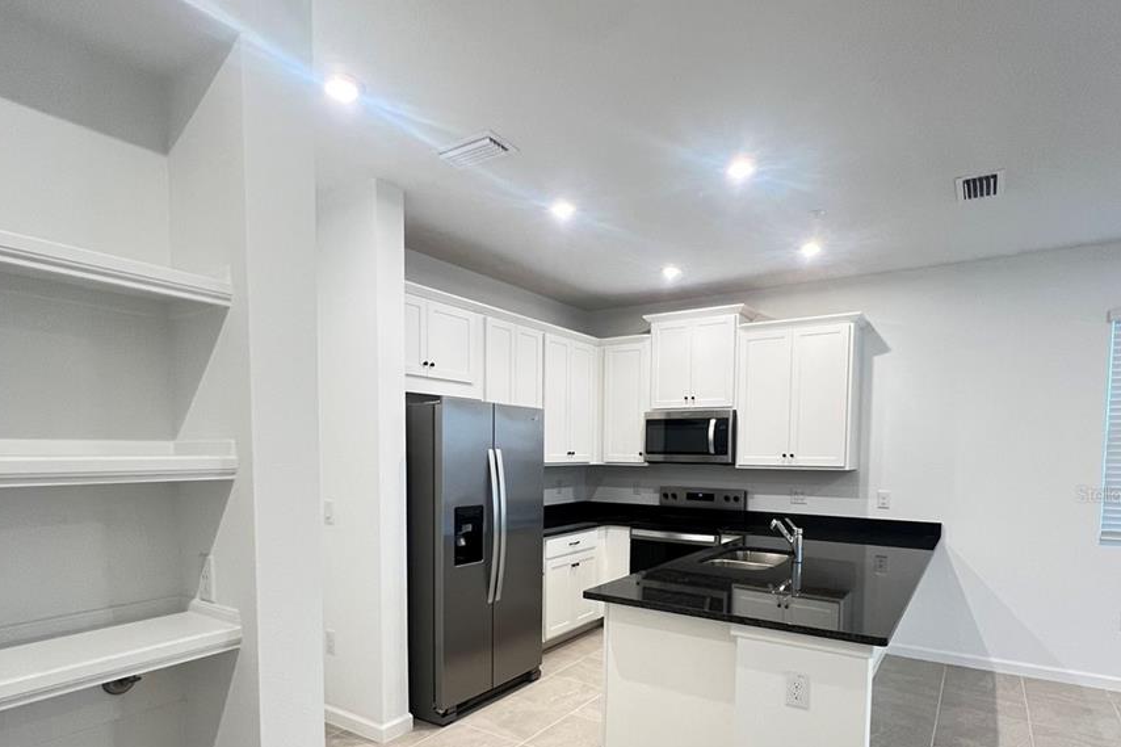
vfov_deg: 63.0
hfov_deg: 86.9
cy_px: 494
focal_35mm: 19
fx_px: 591
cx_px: 579
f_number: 1.8
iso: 160
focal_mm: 1.57
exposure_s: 1/60
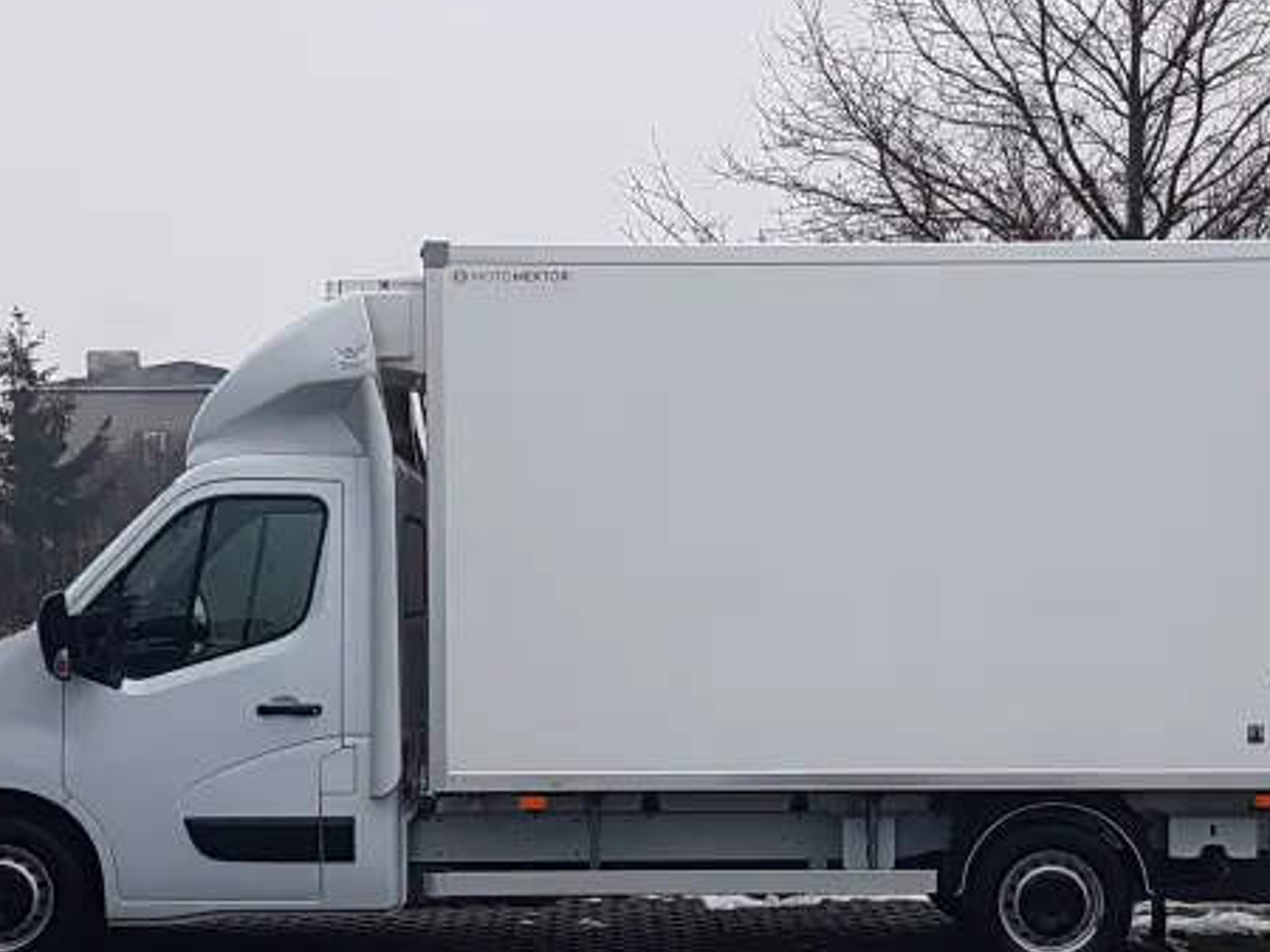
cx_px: 669
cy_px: 619
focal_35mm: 37
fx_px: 1357
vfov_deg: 38.3
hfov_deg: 50.1
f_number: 1.7
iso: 40
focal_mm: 4.2
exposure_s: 1/542
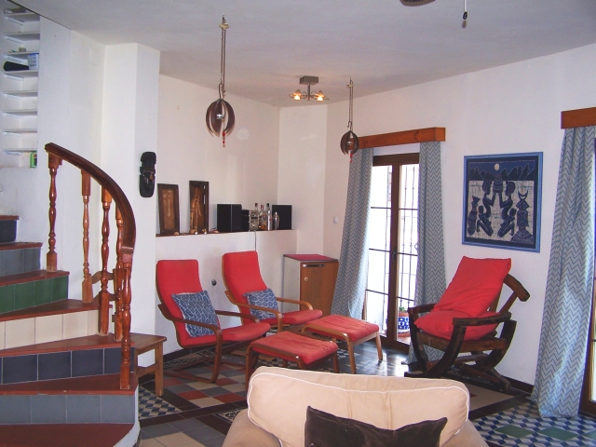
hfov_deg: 49.0
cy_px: 224
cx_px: 298
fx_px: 654
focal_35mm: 38
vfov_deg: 37.7
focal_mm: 6.3
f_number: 2.8
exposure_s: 1/60
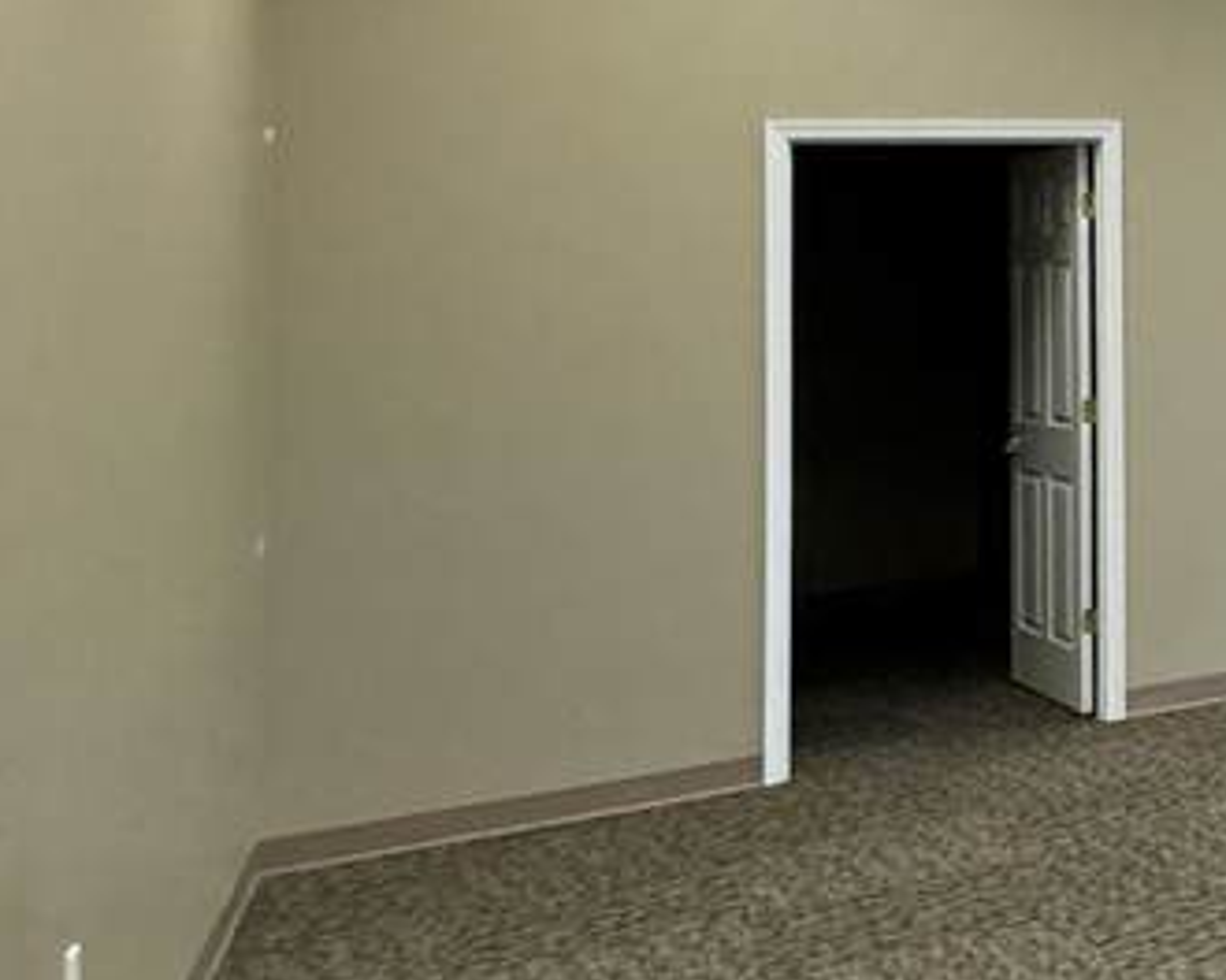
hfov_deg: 23.0
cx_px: 2106
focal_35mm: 53
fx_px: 1923
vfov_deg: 27.6
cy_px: 104
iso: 320
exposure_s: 1/60
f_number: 2.2
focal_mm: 2.22
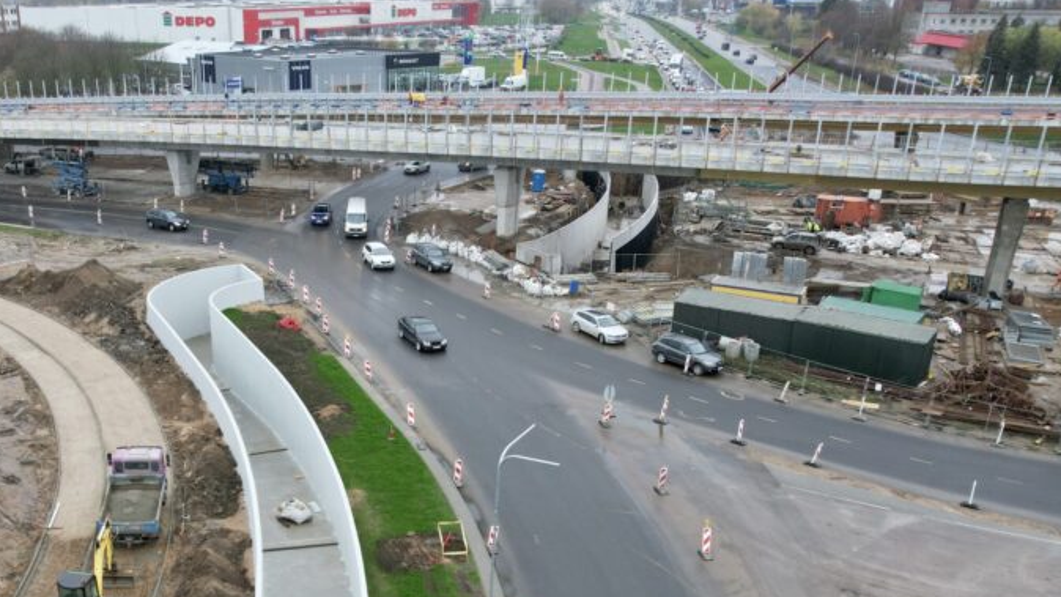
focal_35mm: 35
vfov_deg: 32.8
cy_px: 472
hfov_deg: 55.9
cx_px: 394
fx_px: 985
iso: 200
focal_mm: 8.38
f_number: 2.8
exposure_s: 1/100
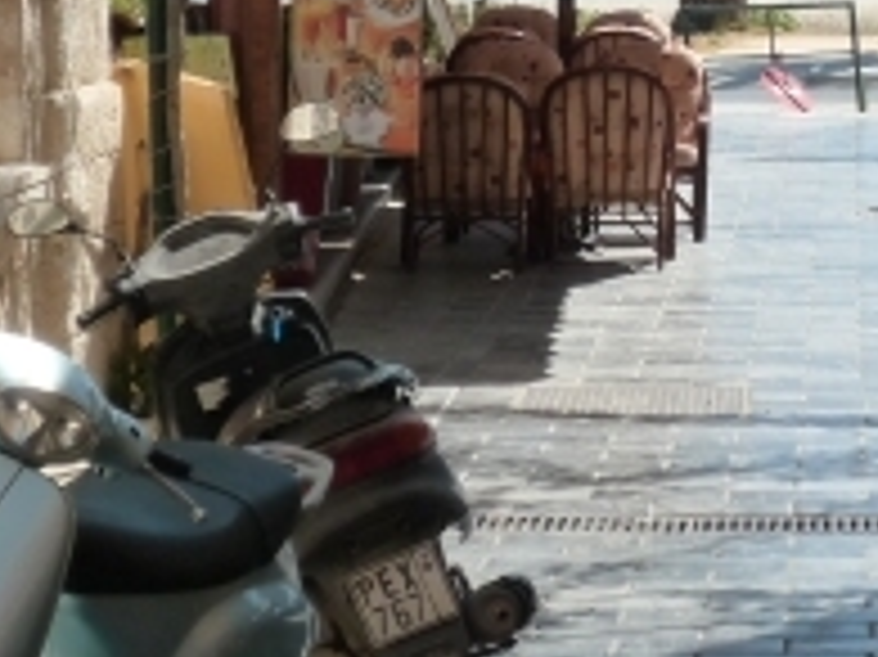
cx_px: 842
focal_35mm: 163
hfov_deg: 12.0
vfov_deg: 9.0
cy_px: -112
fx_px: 4132
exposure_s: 1/640
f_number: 4.3
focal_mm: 9.3
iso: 160
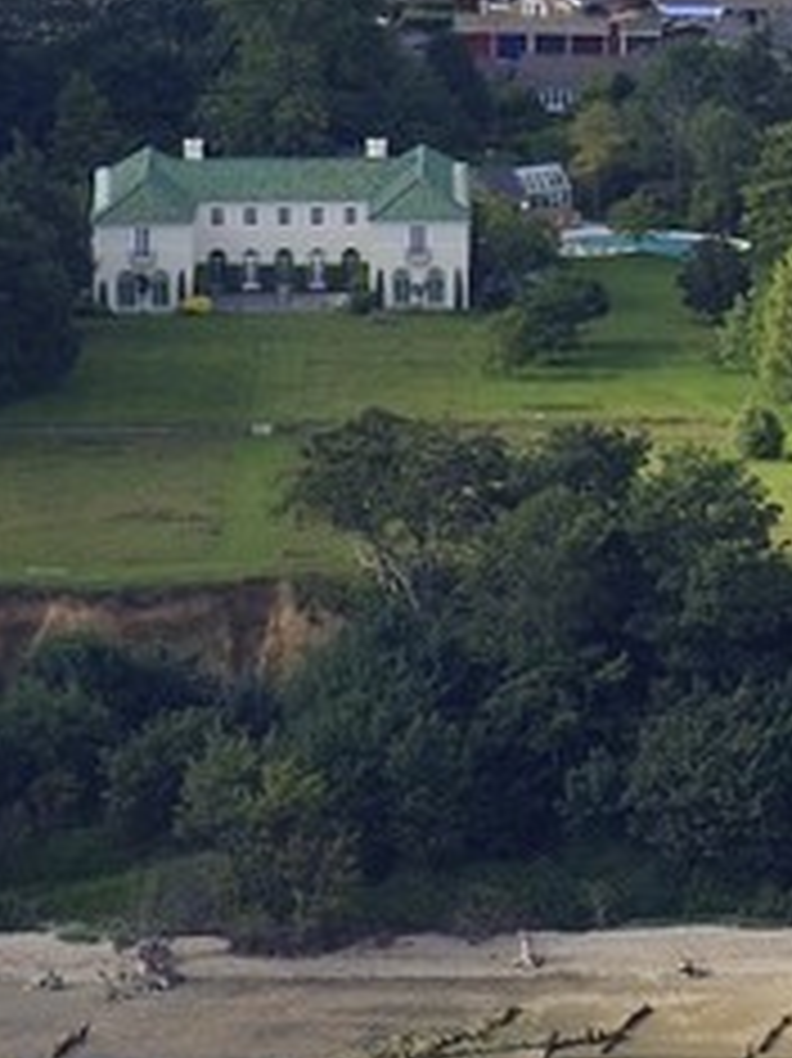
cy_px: -153
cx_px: 3474
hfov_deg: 2.3
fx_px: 18962
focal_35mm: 621
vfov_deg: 3.2
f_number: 6.3
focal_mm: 95
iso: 400
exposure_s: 1/800
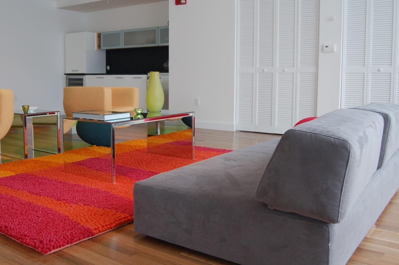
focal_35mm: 35
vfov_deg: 37.6
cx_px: 153
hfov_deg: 53.9
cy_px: 106
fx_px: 387
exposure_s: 1/60
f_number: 4
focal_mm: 18
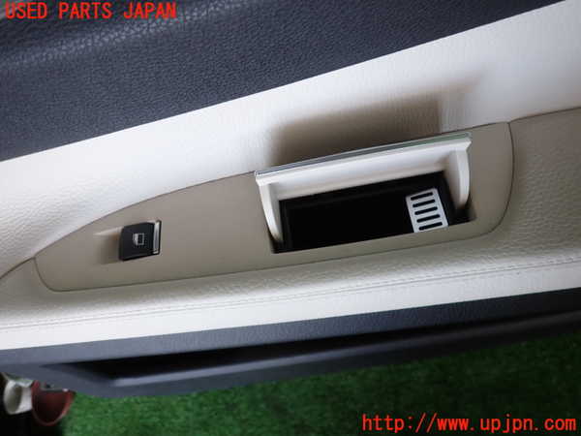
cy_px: 218
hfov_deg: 69.4
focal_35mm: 25
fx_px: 420
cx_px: 290
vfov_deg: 54.9
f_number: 2
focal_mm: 4.5
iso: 160
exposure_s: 1/60
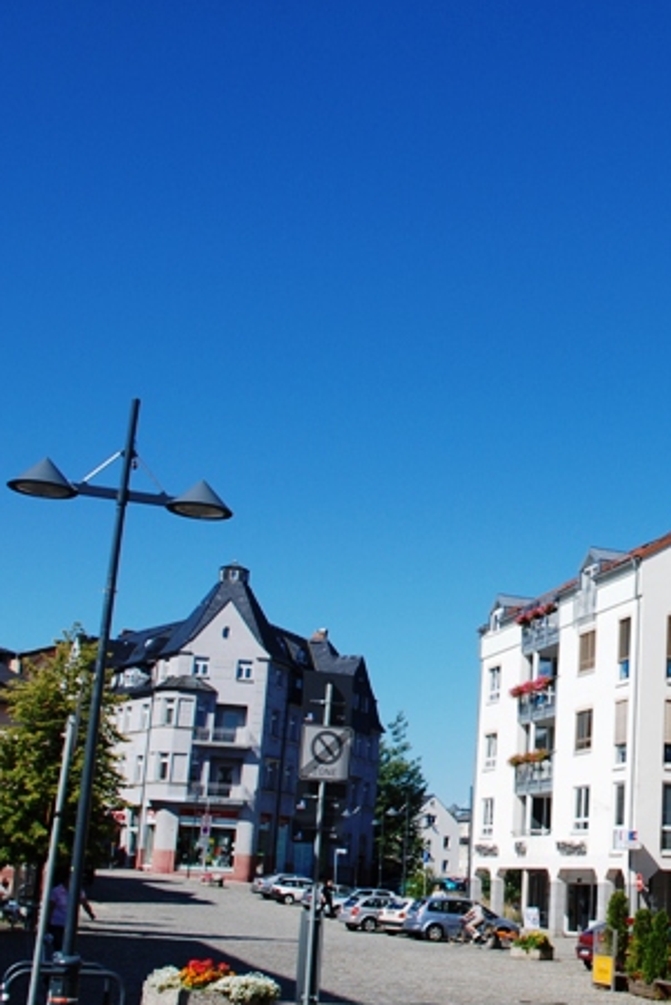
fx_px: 1341
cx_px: 664
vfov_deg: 41.1
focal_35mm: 48
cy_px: 518
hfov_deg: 26.6
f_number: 8
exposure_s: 1/250
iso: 100
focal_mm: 18
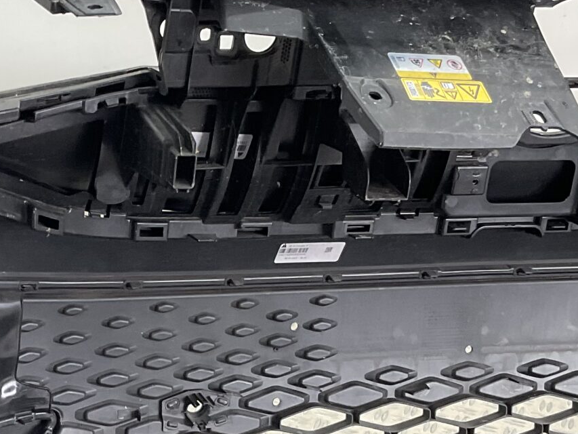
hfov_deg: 22.1
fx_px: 1453
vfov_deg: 16.8
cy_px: 373
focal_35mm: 87
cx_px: 77
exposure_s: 1/120
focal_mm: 3
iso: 40
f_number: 1.8
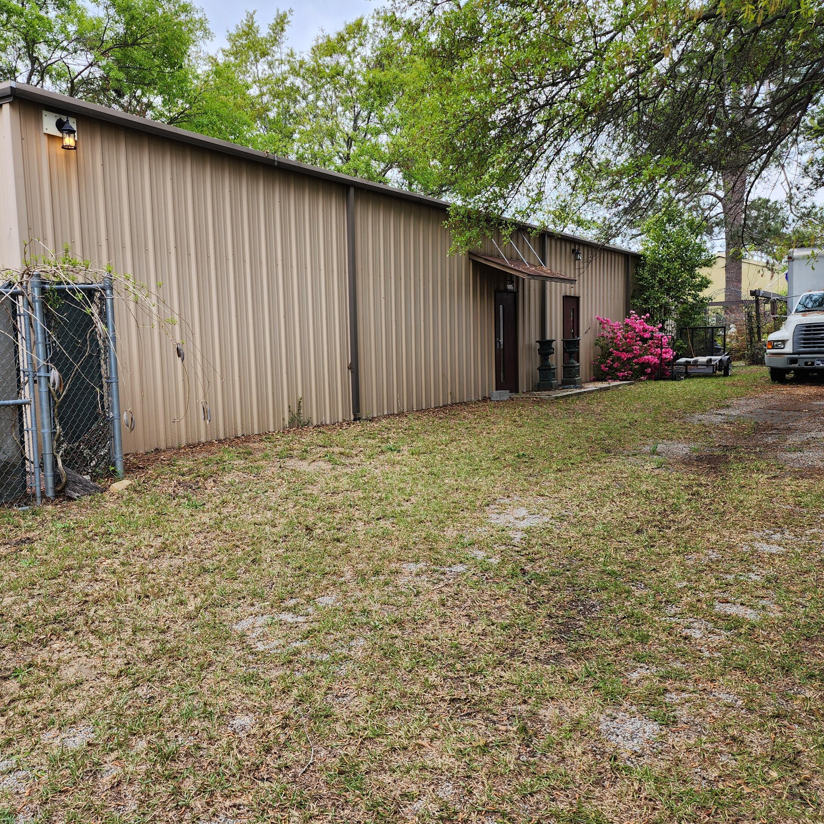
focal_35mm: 28
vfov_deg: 57.3
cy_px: 404
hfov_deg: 57.0
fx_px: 754
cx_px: 350
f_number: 1.8
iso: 12
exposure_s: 1/263
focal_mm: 6.4
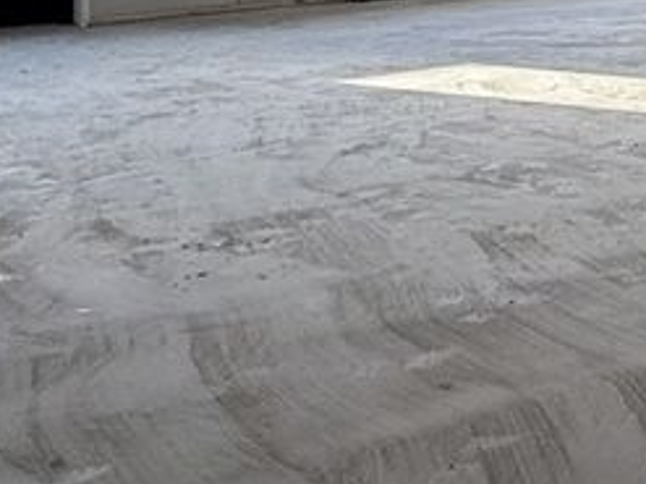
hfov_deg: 21.2
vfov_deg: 21.3
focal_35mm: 58
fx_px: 1082
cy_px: -241
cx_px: 1182
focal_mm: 2.22
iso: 64
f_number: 2.2
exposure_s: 1/99
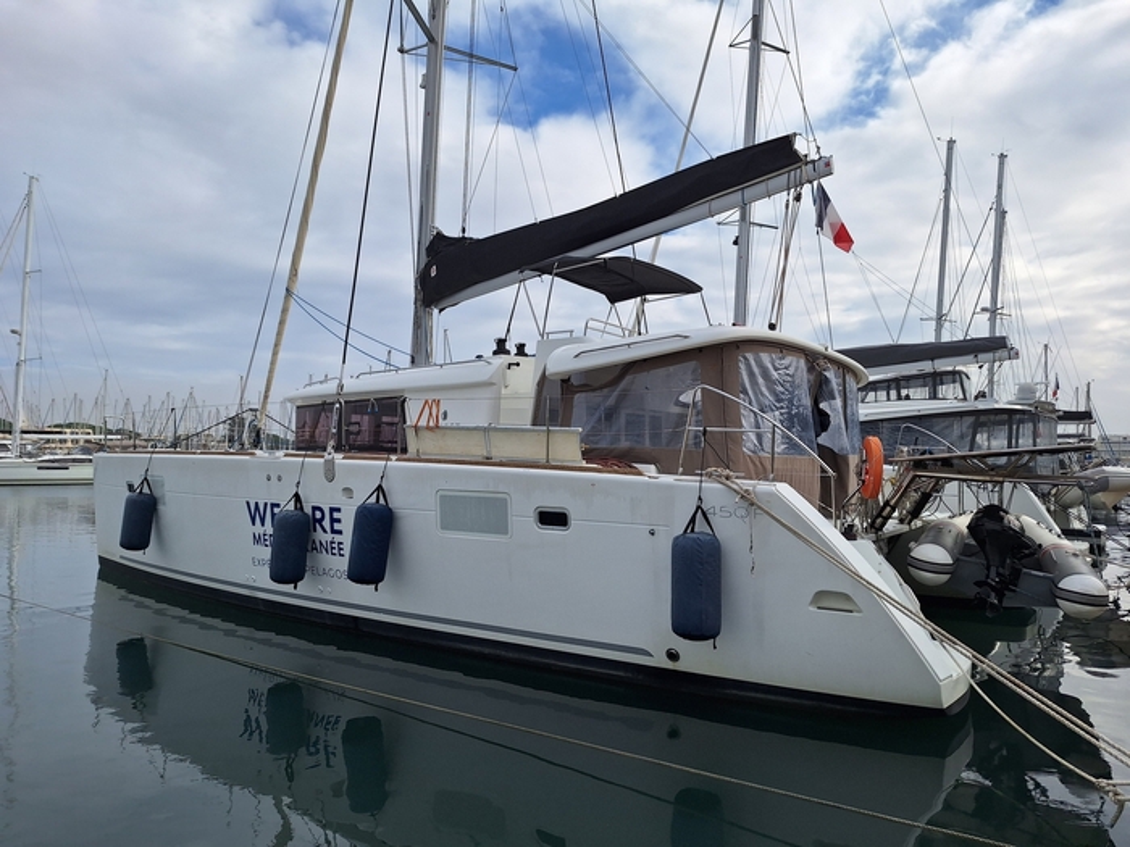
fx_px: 751
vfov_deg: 58.9
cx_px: 565
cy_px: 424
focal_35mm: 23
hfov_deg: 73.9
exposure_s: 1/3247
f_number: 1.8
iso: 40
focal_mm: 5.54
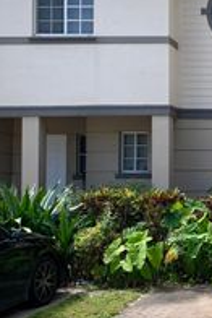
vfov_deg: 29.2
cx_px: 350
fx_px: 608
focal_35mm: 69
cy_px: 163
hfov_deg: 17.1
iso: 25
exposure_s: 1/1124
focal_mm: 4.25
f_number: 1.8
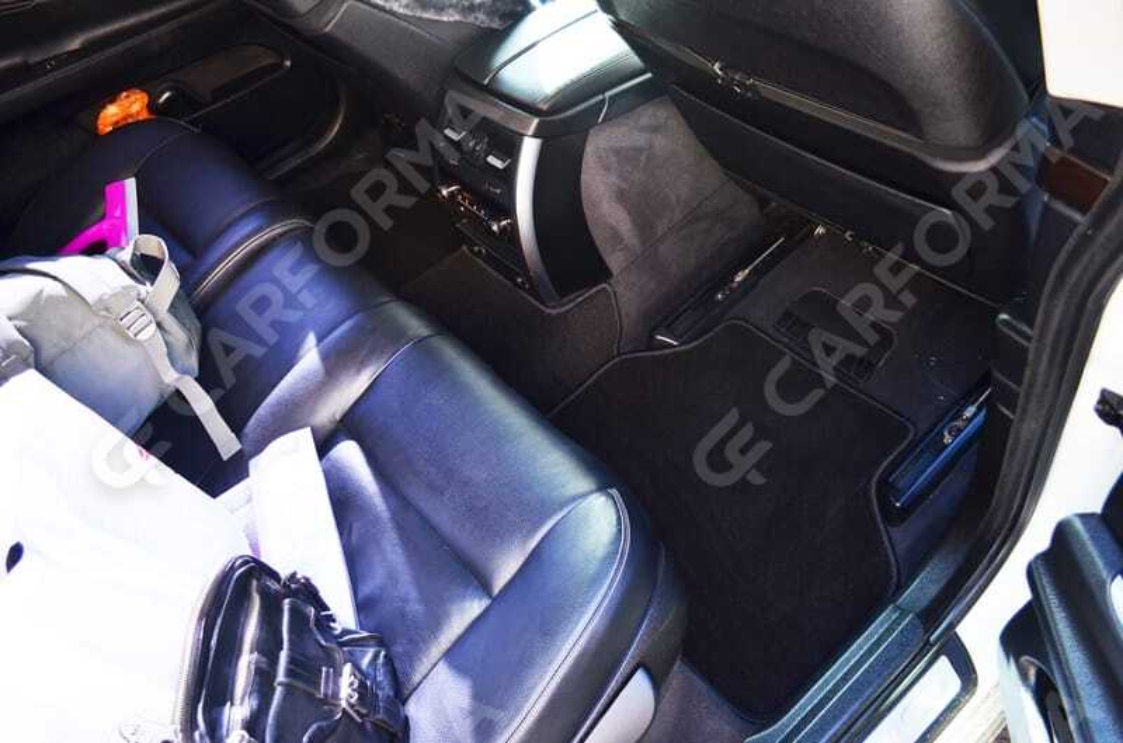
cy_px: 372
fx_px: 840
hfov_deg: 67.5
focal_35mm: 27
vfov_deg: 47.7
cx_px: 562
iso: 400
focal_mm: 18
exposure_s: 1/60
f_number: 4
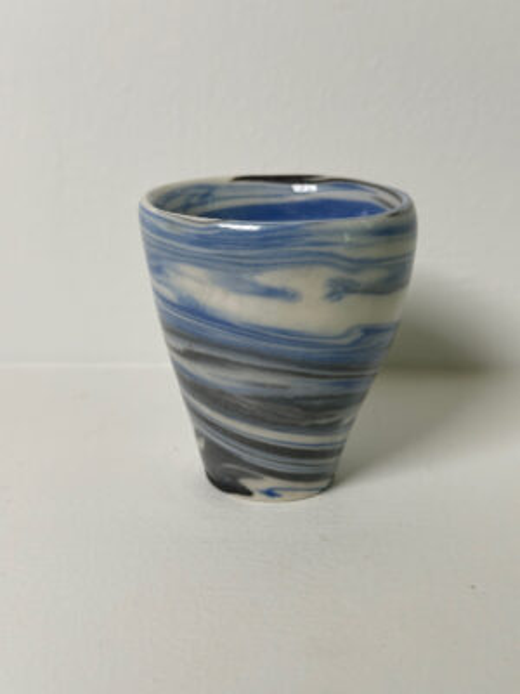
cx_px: 260
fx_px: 961
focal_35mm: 48
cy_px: 347
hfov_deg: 30.3
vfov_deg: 39.7
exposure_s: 1/166
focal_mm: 6.86
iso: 80
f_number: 1.78
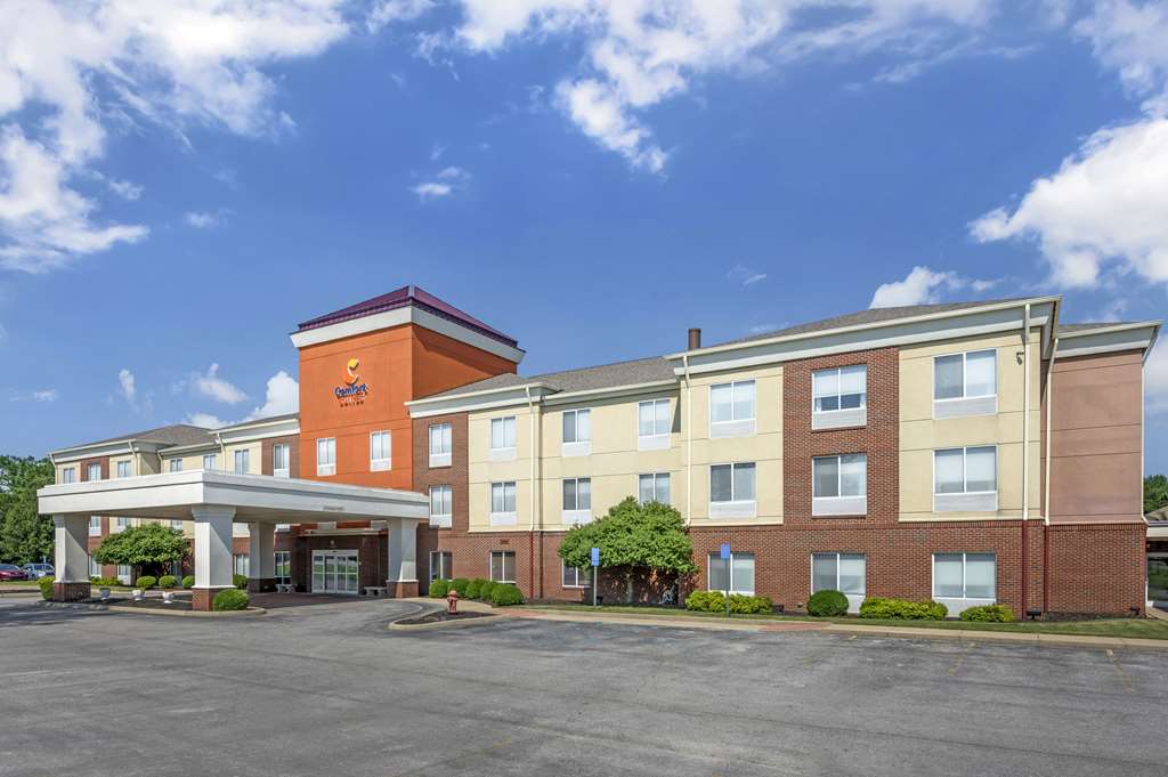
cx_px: 584
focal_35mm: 20
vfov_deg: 63.1
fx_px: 632
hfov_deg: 85.5
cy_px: 388
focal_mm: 19.5
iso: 100
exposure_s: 1/80
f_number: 10
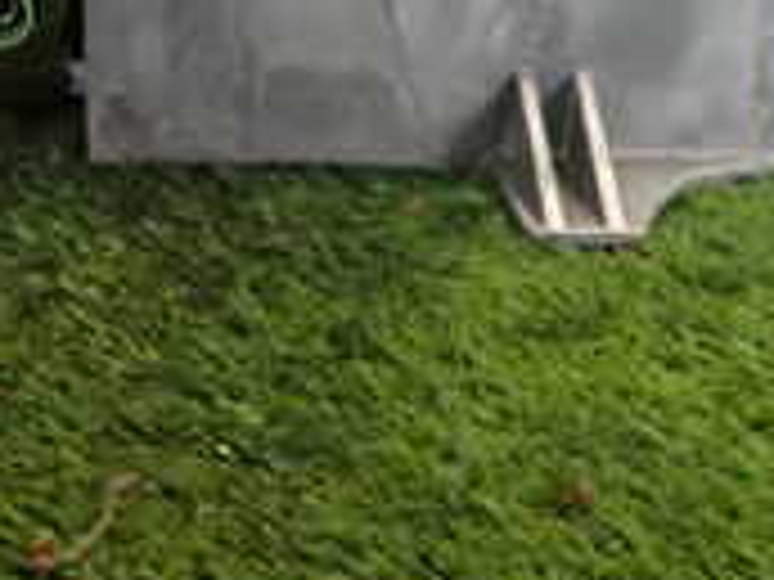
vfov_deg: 15.9
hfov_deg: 21.4
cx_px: -72
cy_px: -211
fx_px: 1945
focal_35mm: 87
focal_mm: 4.5
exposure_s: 1/125
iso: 1000
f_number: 2
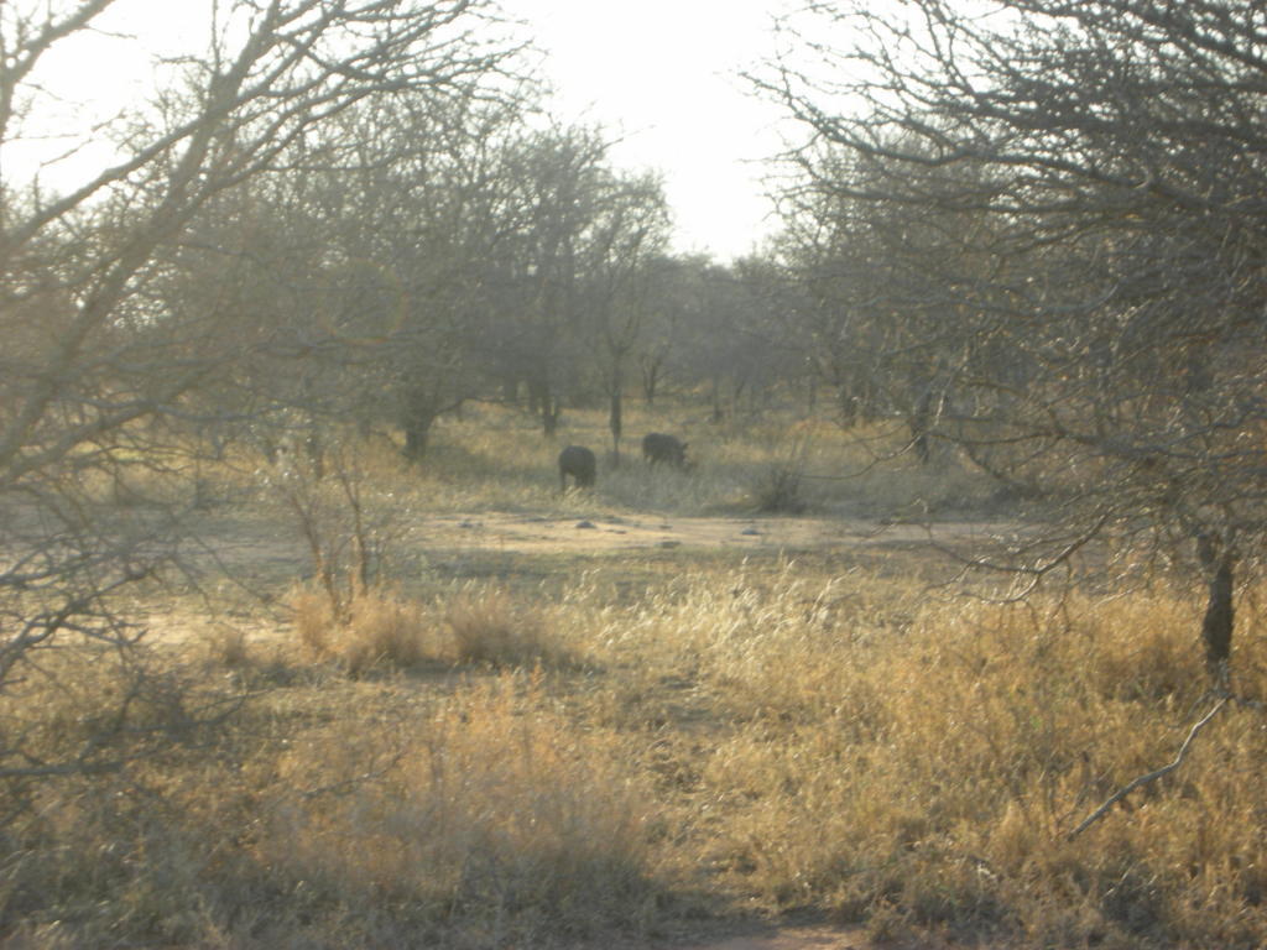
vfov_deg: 14.1
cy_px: 475
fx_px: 3843
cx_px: 634
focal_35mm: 105
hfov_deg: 18.7
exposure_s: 1/71.1
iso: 66
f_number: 5.4
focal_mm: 17.4
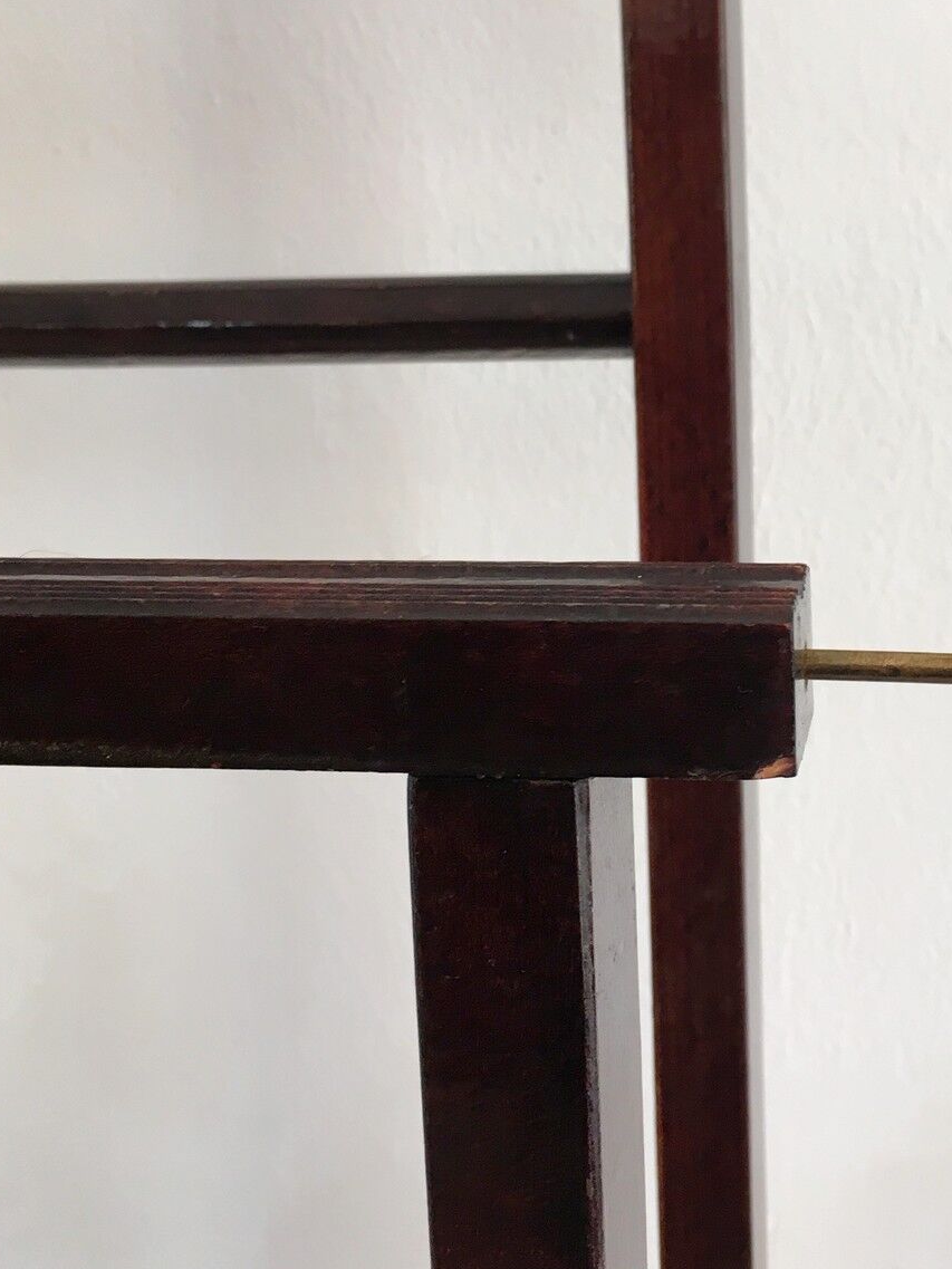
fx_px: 1870
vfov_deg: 37.4
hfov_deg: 28.1
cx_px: 720
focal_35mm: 51
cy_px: 519
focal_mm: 4.15
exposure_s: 1/33
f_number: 2.2
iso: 32
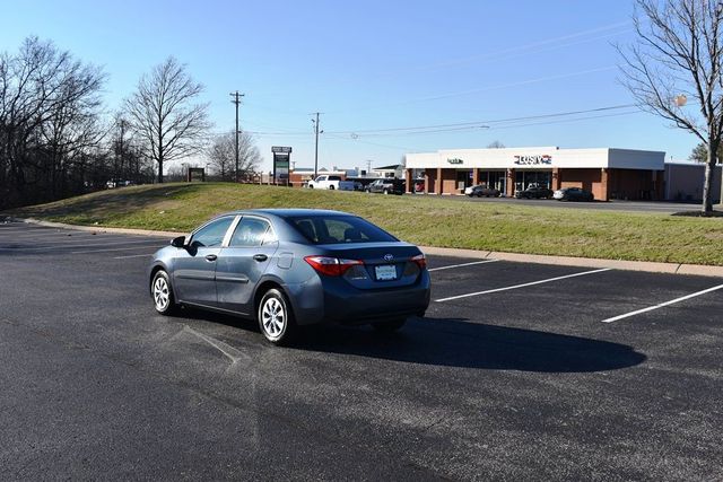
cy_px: 241
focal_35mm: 38
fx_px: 753
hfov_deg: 51.3
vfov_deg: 35.5
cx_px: 362
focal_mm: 25
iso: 100
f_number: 8
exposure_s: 1/320
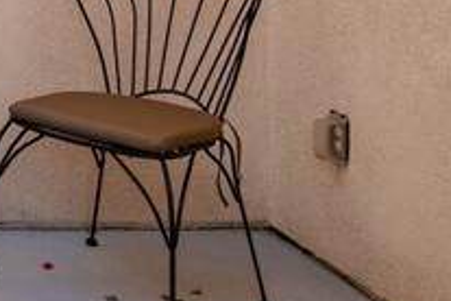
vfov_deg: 14.3
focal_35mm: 89
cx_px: -312
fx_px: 1115
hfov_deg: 18.8
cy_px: -152
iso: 64
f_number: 8
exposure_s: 1/160
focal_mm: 18
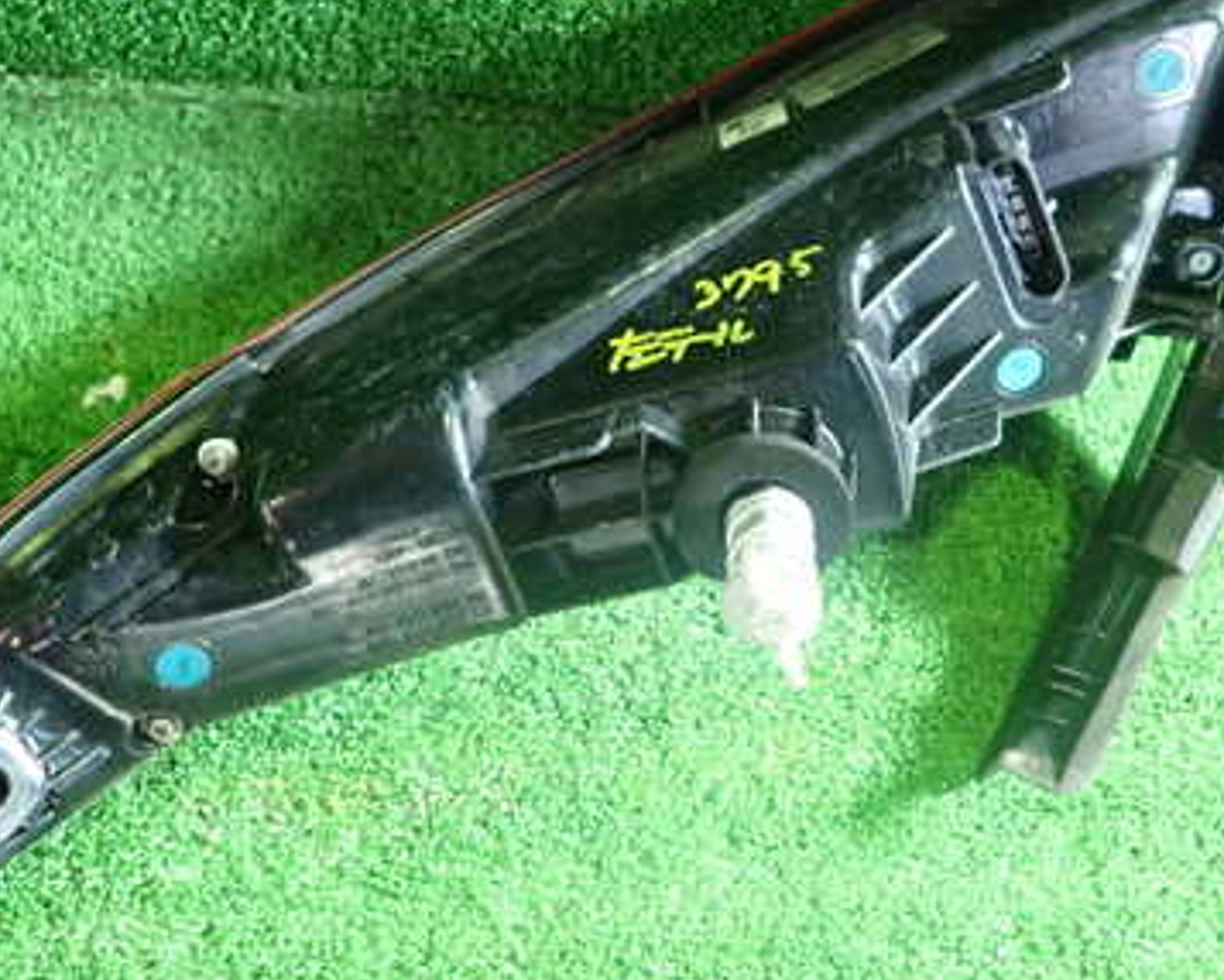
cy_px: 367
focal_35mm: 41
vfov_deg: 36.3
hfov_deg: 44.7
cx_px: 655
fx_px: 1486
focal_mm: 4.5
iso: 400
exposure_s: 1/30
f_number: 2
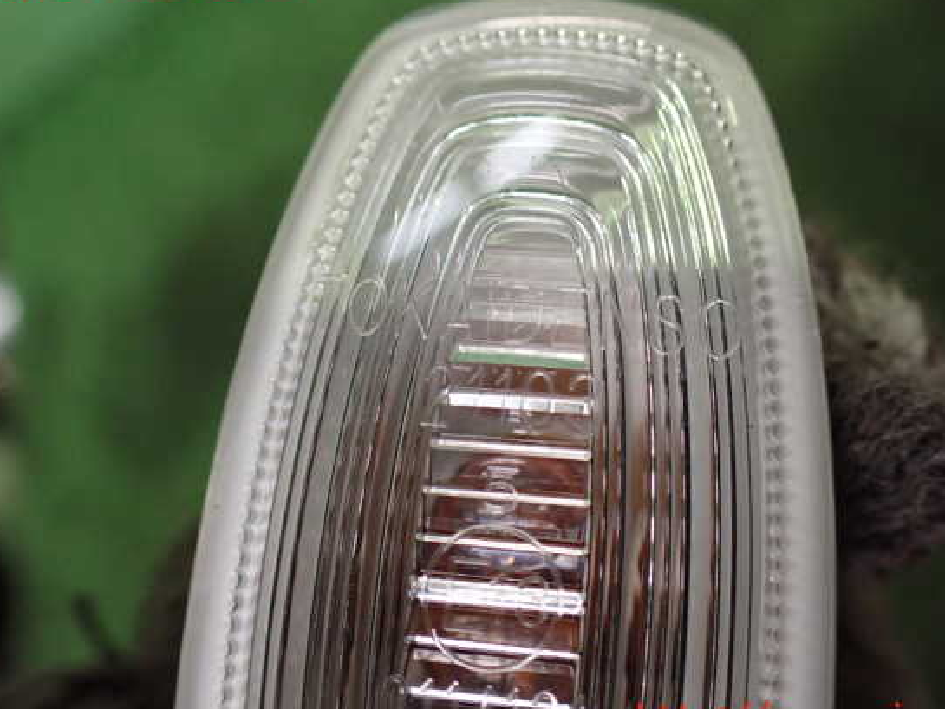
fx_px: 901
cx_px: 508
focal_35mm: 33
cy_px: 352
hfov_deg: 55.3
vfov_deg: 43.0
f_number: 2.3
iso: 640
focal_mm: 5.4
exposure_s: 1/125
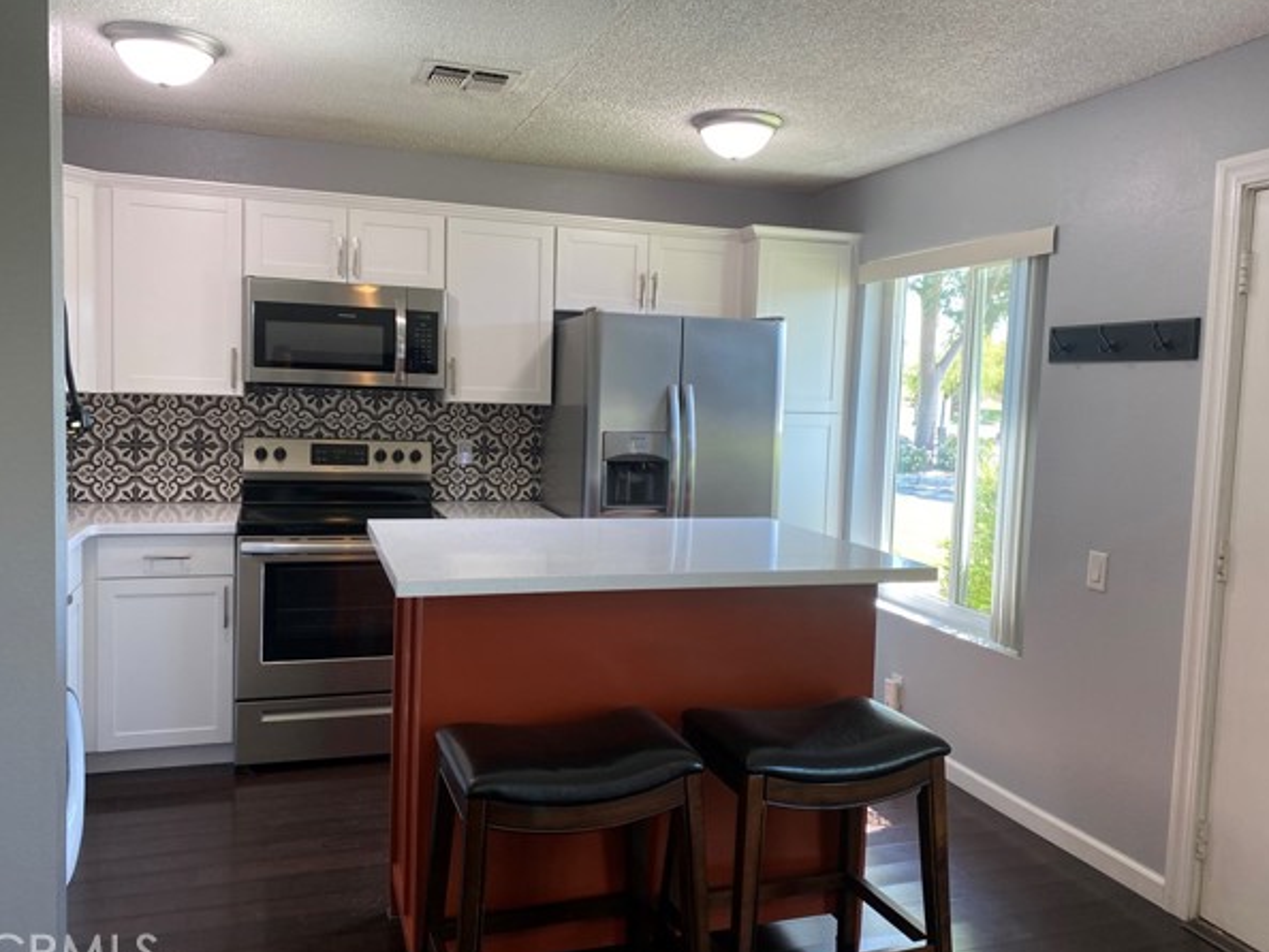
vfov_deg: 49.8
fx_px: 1027
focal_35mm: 28
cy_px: 472
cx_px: 632
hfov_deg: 63.4
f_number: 1.8
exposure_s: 1/120
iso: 100
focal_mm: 4.25
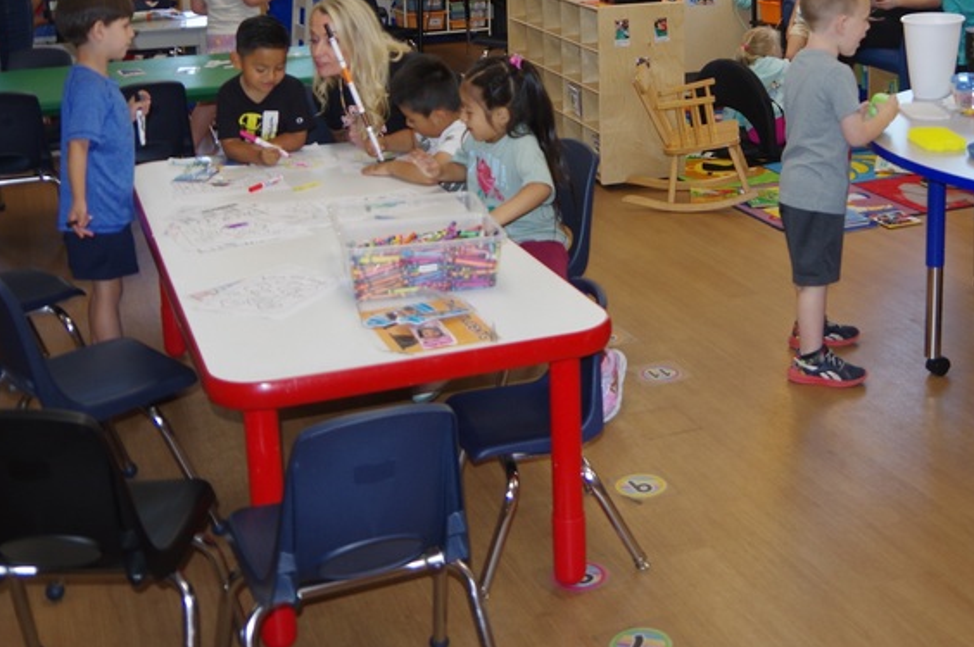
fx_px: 1325
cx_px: 672
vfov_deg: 26.5
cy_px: 63
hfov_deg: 39.7
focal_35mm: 49
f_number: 3.5
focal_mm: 18
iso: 400
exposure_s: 1/60
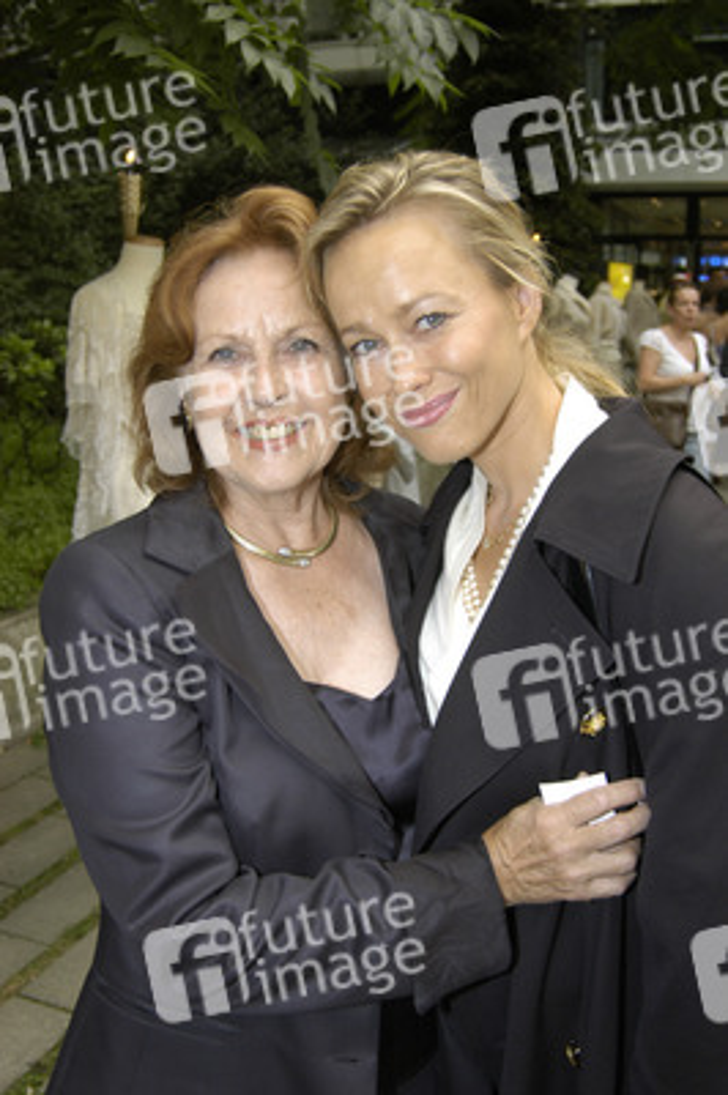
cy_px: 548
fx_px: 1094
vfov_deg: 53.2
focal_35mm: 36
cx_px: 364
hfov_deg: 36.8
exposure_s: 1/50
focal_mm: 24
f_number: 4
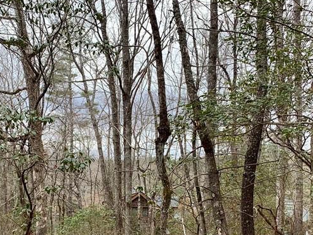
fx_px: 488
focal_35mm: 54
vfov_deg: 25.9
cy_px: 227
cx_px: 115
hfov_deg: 35.3
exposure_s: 1/345
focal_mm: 4.25
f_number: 1.8
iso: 25
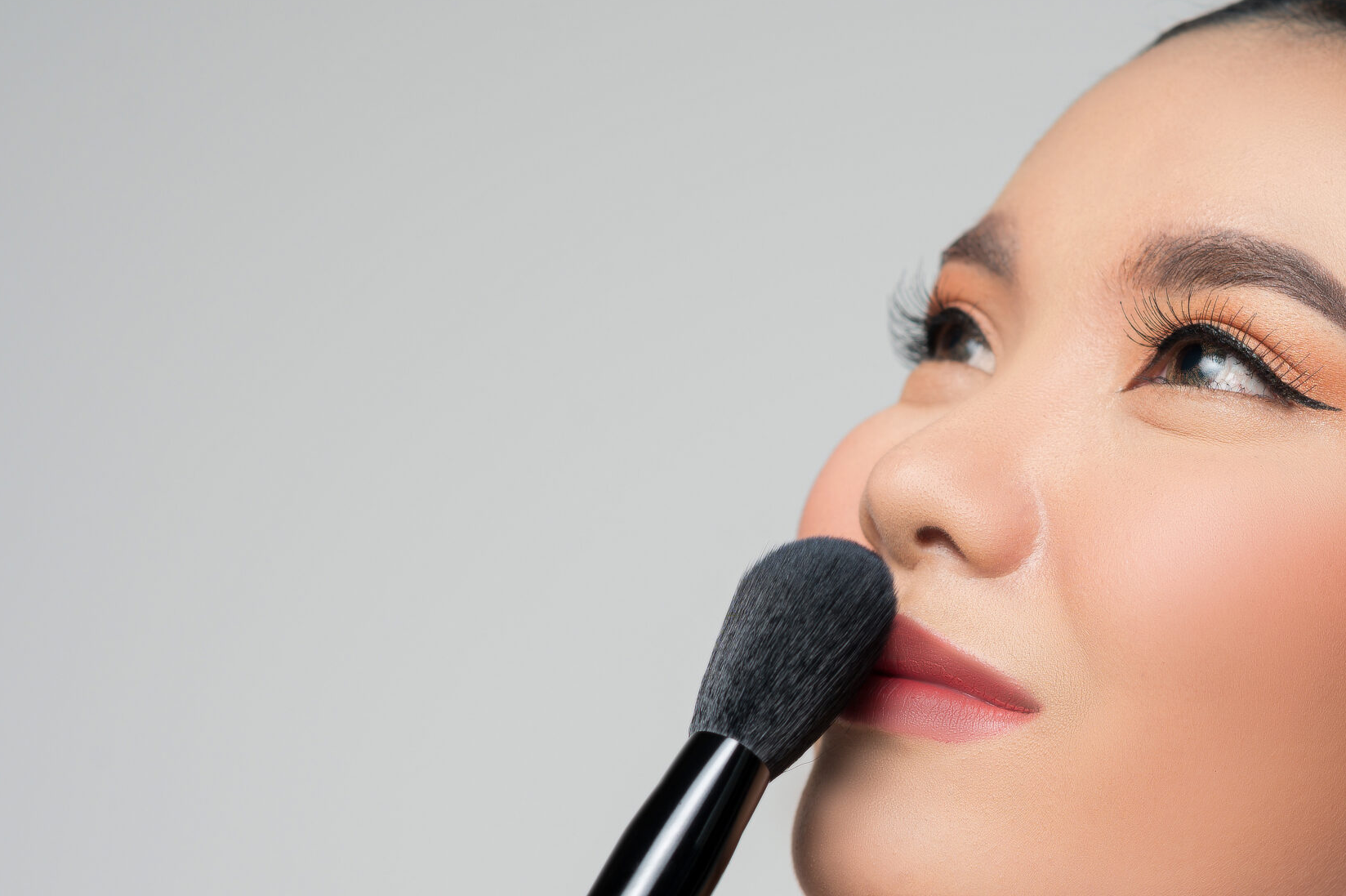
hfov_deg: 15.5
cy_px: 605
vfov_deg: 10.4
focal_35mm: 132
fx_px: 4933
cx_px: 932
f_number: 10
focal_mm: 85
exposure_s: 1/200
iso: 100
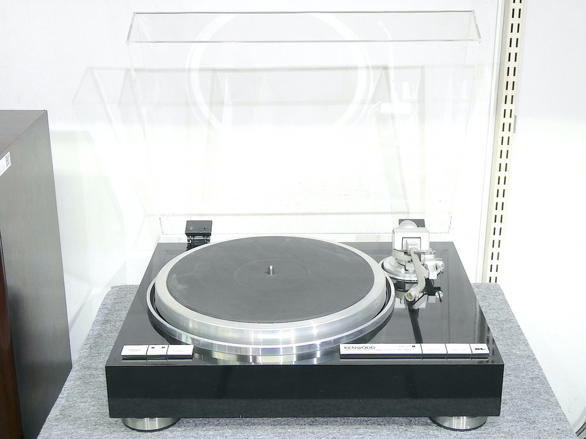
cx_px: 293
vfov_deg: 29.1
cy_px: 220
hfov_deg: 38.2
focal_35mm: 50
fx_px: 846
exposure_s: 1/8
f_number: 4.1
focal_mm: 9
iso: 200
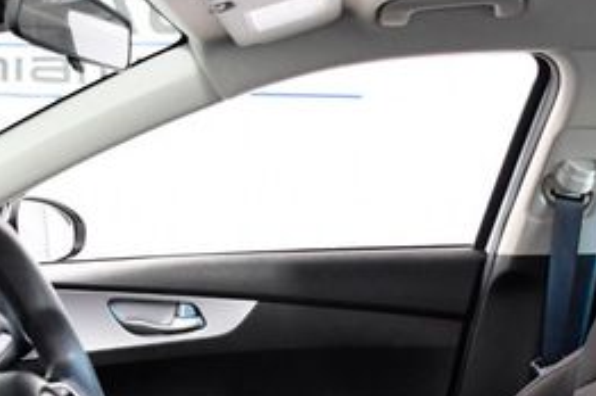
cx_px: 280
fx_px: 1091
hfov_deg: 30.5
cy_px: 416
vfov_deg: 19.8
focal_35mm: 66
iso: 2500
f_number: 4.5
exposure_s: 1/160
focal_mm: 18
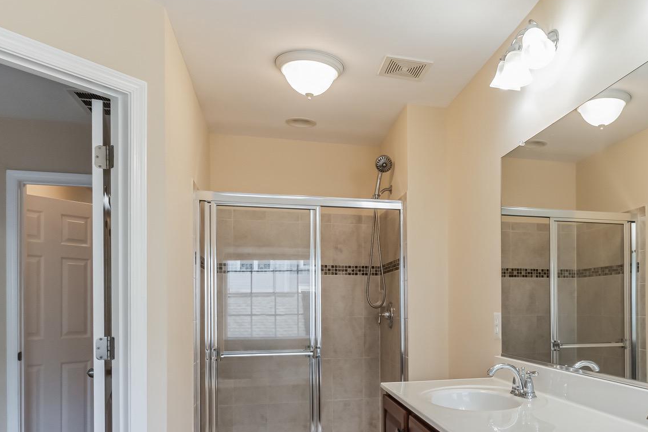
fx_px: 522
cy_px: 282
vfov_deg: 44.4
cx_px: 426
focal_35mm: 29
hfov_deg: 62.3
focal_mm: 16
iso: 400
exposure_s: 1/40
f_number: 8
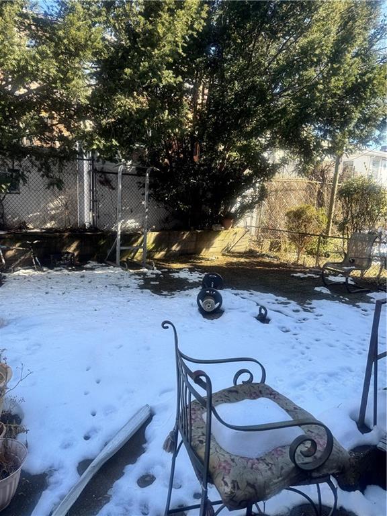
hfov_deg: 56.8
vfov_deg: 71.6
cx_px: 194
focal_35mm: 24
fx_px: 358
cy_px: 258
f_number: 1.78
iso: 80
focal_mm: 6.76
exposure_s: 1/822
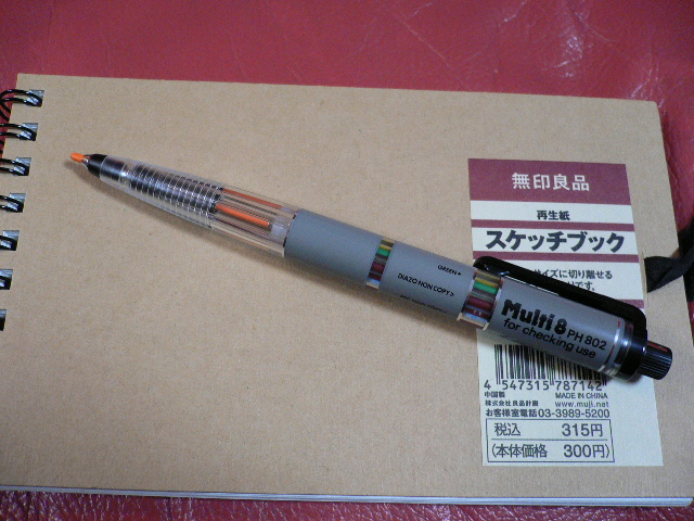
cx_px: 347
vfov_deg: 40.7
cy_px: 260
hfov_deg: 52.6
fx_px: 702
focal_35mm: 35
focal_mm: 5.8
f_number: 2.8
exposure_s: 1/8
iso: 200
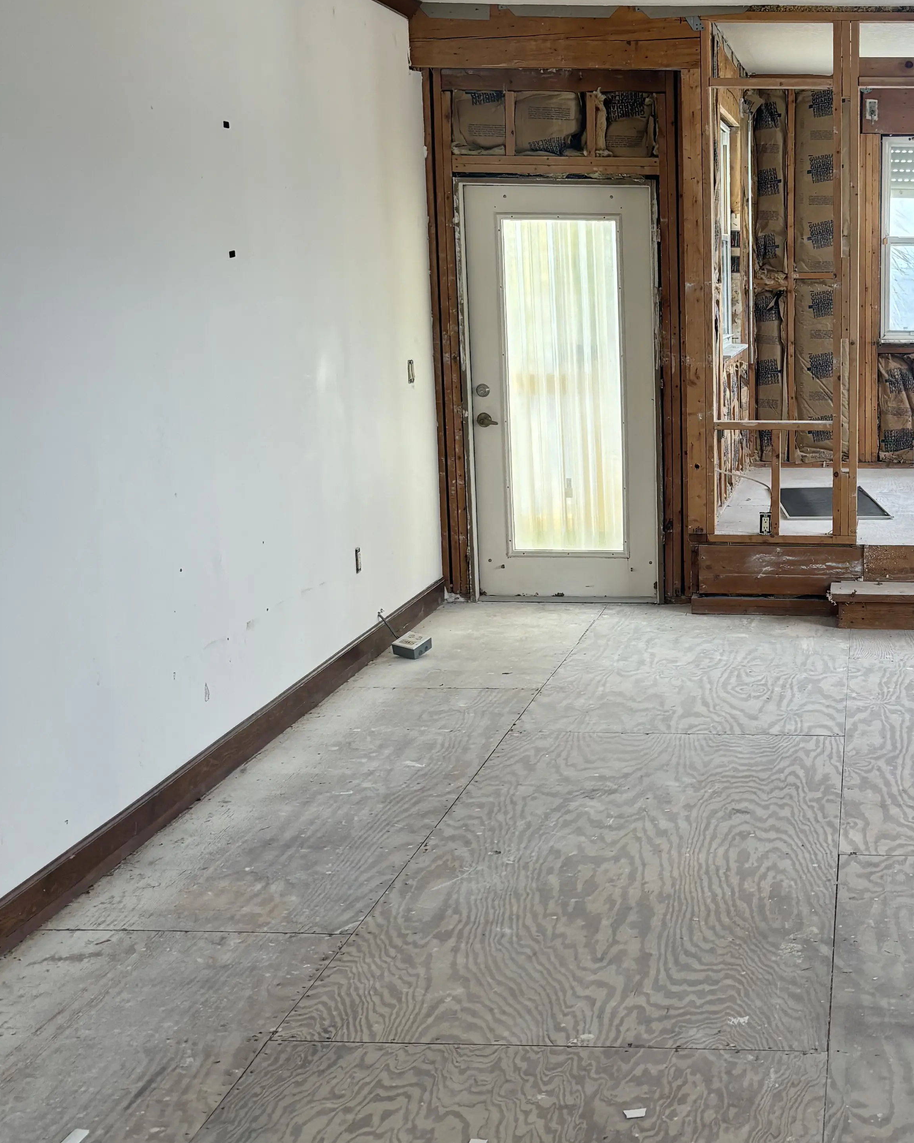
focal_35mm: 50
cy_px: 527
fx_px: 1691
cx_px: 821
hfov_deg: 29.0
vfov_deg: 37.3
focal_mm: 5.96
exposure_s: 1/146
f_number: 1.6
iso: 64
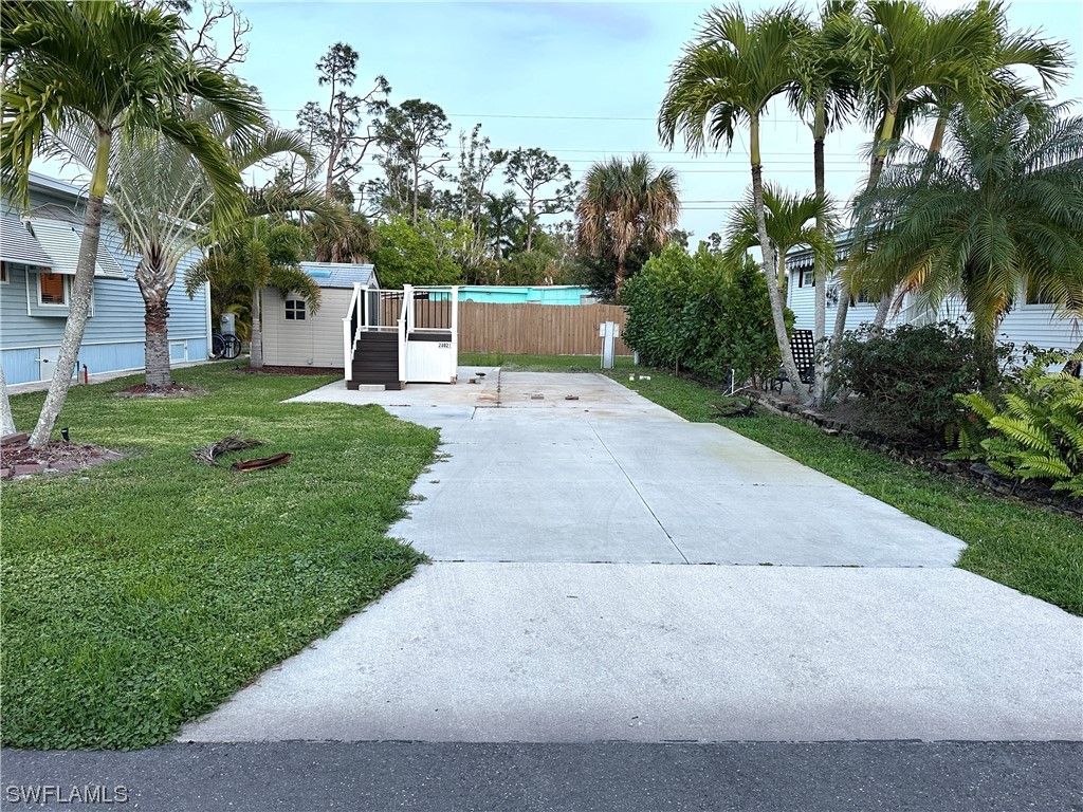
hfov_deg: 71.6
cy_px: 406
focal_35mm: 24
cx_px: 542
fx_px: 751
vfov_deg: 56.8
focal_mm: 6.86
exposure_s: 1/60
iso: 160
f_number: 1.78
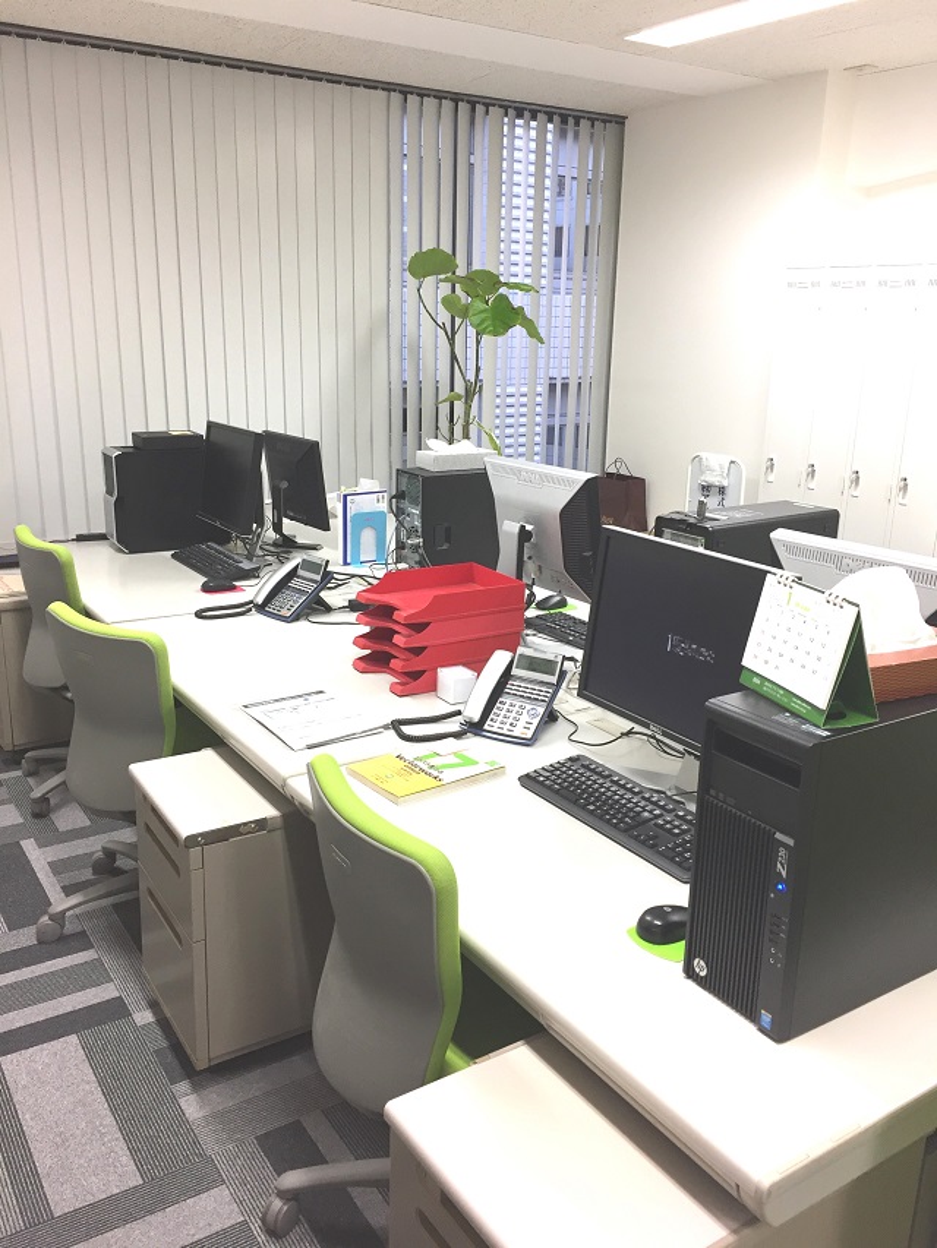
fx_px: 1046
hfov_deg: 48.2
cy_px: 624
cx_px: 468
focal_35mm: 29
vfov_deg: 61.7
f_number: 2.2
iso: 32
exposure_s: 1/30
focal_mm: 4.15
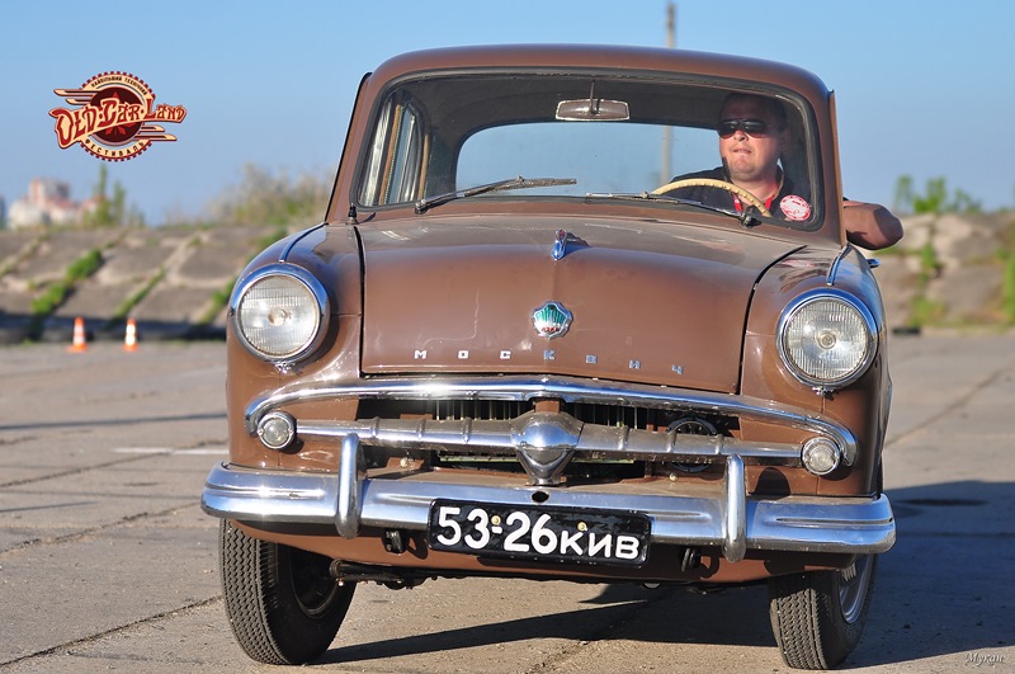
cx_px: 508
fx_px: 2956
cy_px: 337
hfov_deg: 19.5
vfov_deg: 13.0
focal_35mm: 105
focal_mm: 70
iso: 200
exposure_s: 1/2500
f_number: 2.8
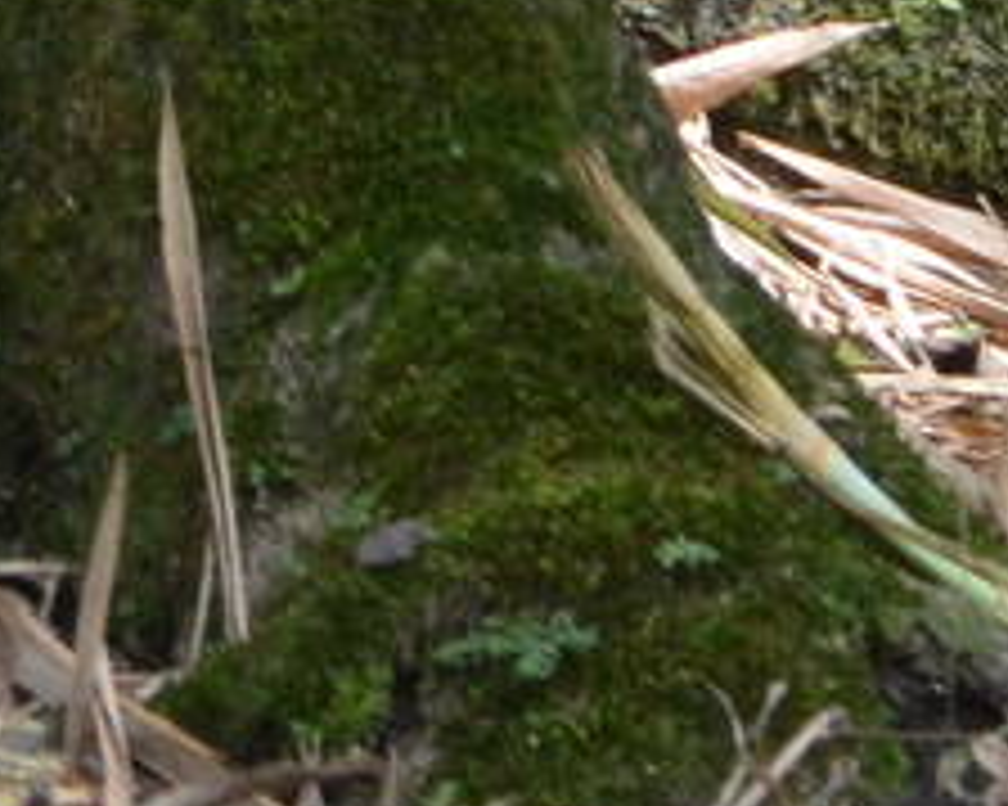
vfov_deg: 0.8
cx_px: 3132
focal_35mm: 2005
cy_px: -167
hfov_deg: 1.0
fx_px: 59789
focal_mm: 200
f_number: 5
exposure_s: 1/250
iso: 400
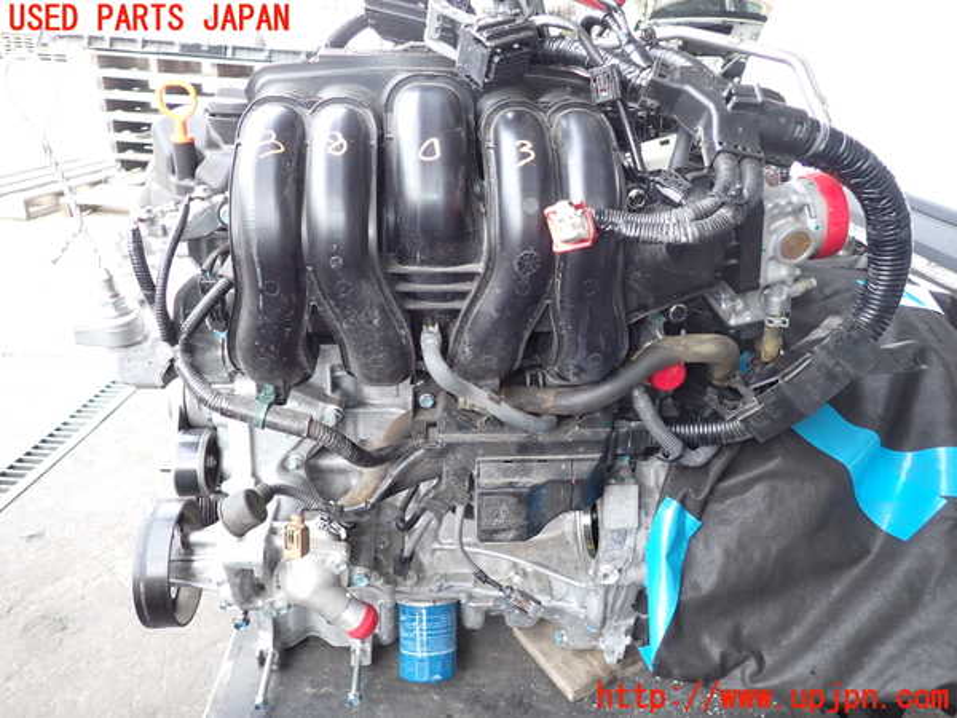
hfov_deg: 69.4
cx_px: 478
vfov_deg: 54.9
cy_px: 359
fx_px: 691
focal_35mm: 25
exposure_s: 1/125
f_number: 2
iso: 200
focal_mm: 4.5
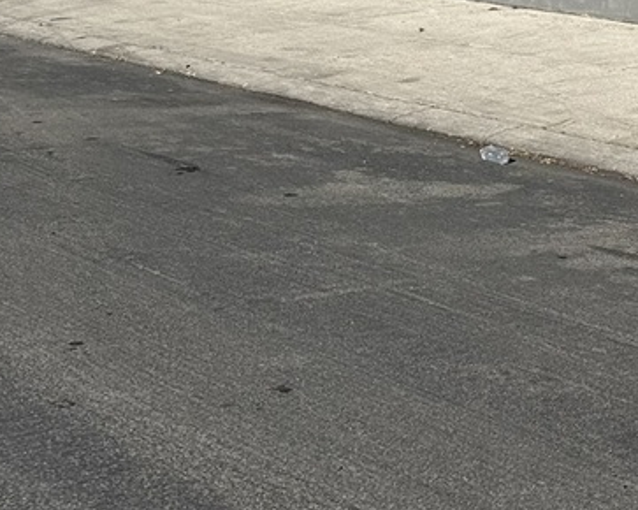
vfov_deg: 15.3
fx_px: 1755
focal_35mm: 93
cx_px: 902
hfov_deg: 18.6
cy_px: -243
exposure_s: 1/7042
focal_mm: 6.86
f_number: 1.78
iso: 80
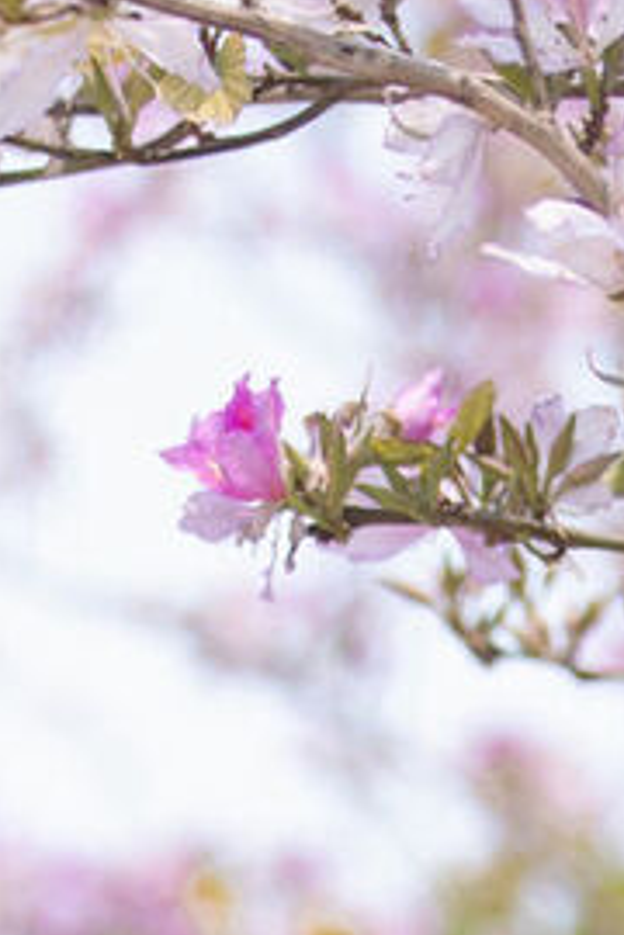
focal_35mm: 596
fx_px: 15495
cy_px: 2415
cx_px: 121
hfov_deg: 2.3
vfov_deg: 3.4
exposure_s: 1/1250
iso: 100
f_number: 2.8
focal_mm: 102
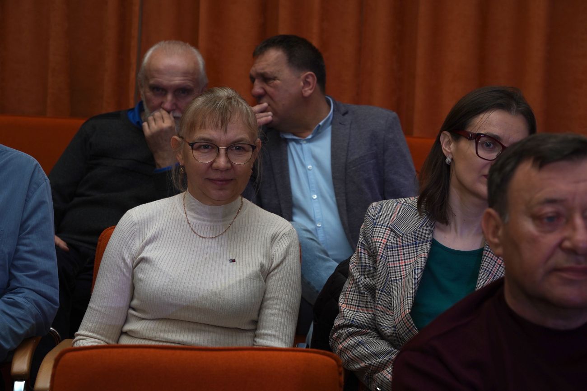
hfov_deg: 23.4
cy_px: 196
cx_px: 294
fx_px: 1419
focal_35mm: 87
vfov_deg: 15.7
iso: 640
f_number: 6.3
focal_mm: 87
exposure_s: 1/160
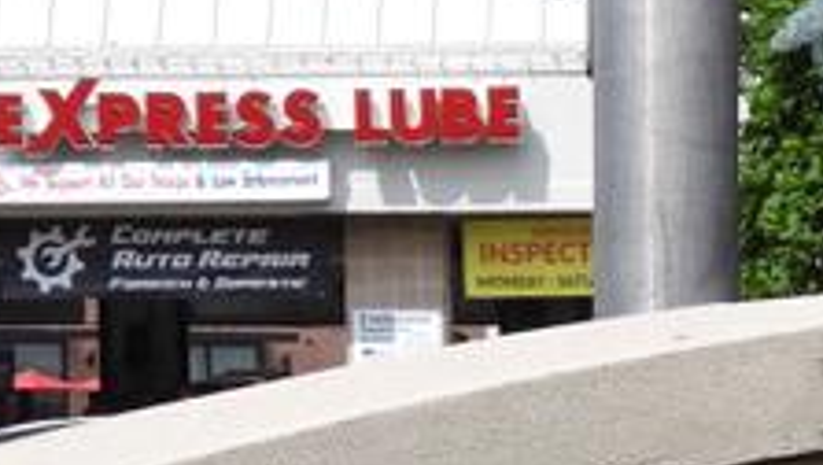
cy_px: 1011
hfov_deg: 7.0
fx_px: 6554
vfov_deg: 4.0
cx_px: 1535
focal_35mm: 300
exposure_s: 1/1250
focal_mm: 10.7
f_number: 3.5
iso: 100
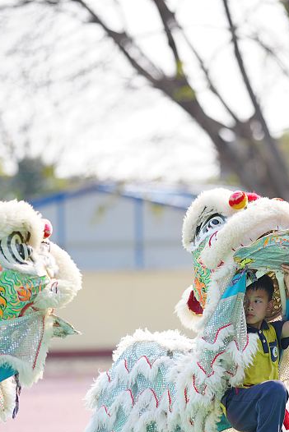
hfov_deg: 4.5
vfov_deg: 6.7
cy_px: 290
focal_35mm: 308
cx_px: 250
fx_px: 3706
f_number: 1.8
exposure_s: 1/1250
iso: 100
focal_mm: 135
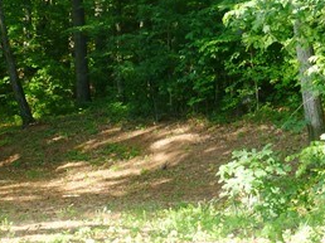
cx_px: 105
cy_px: 28
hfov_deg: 13.5
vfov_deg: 10.1
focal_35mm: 146
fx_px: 1369
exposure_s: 1/60
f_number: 4.2
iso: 100
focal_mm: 8.5
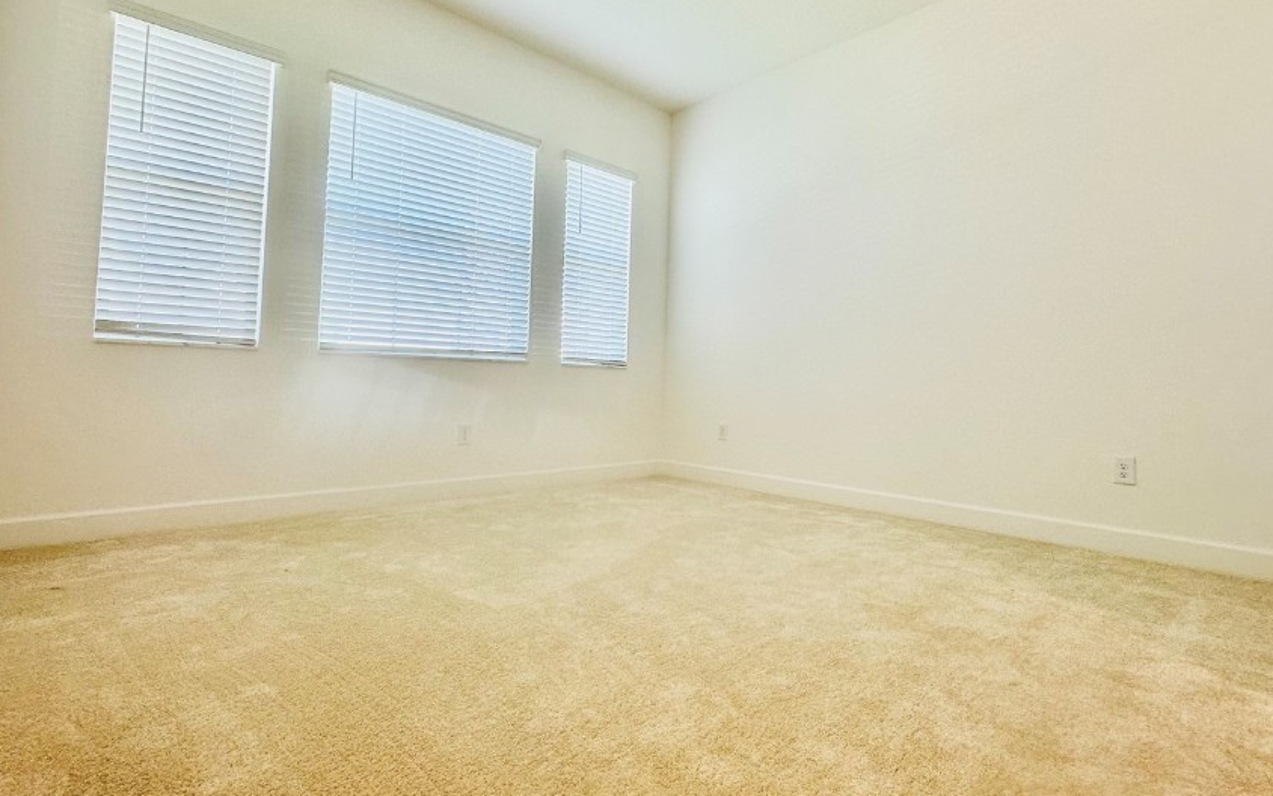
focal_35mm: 18
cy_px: 356
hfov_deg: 91.0
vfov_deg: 64.9
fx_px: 625
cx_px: 658
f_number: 2.2
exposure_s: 1/120
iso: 100
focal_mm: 2.22
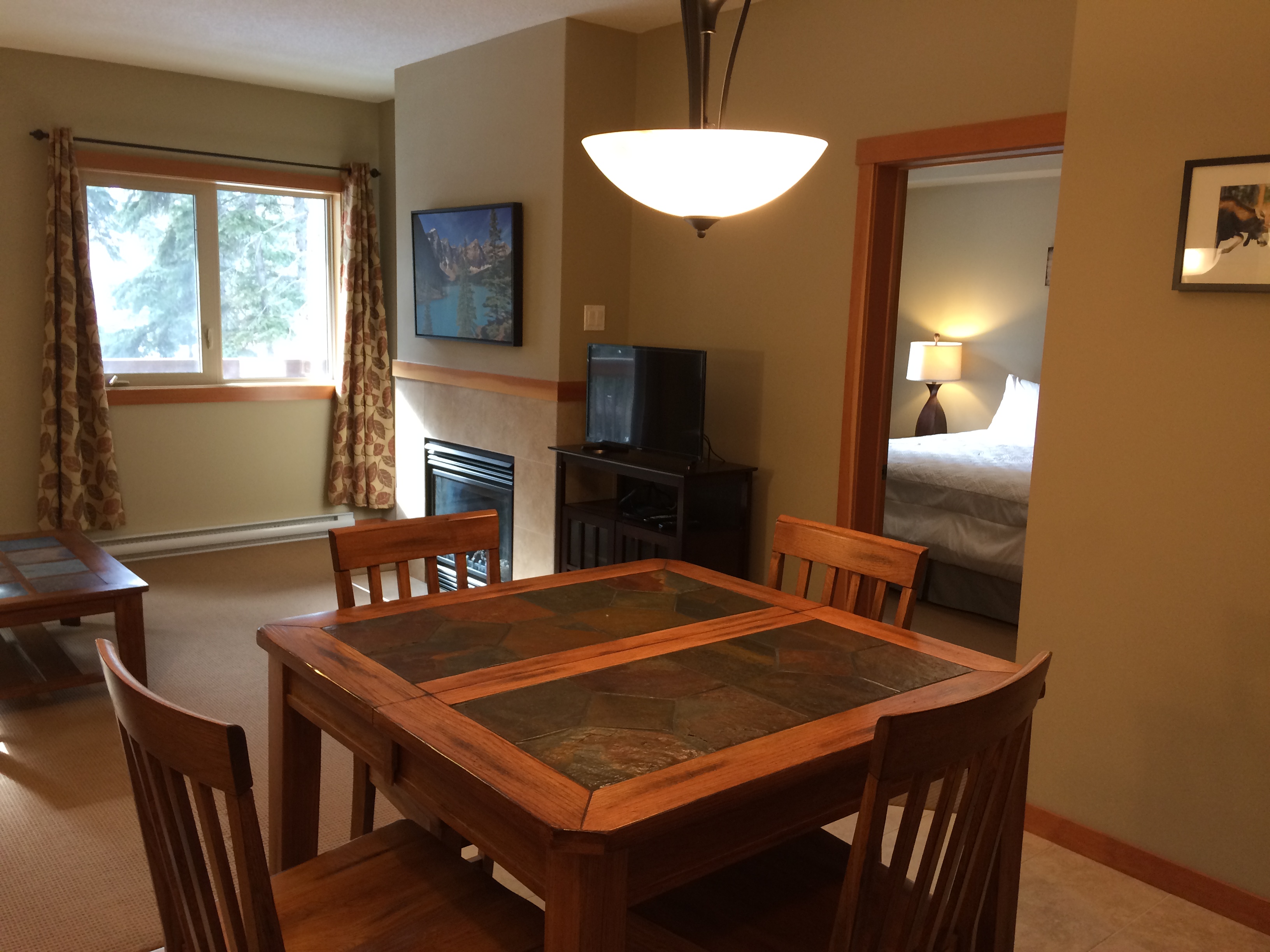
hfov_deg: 61.7
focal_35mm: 29
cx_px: 635
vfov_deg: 48.2
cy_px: 476
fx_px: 1064
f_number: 2.2
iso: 100
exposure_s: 1/30
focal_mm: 4.15
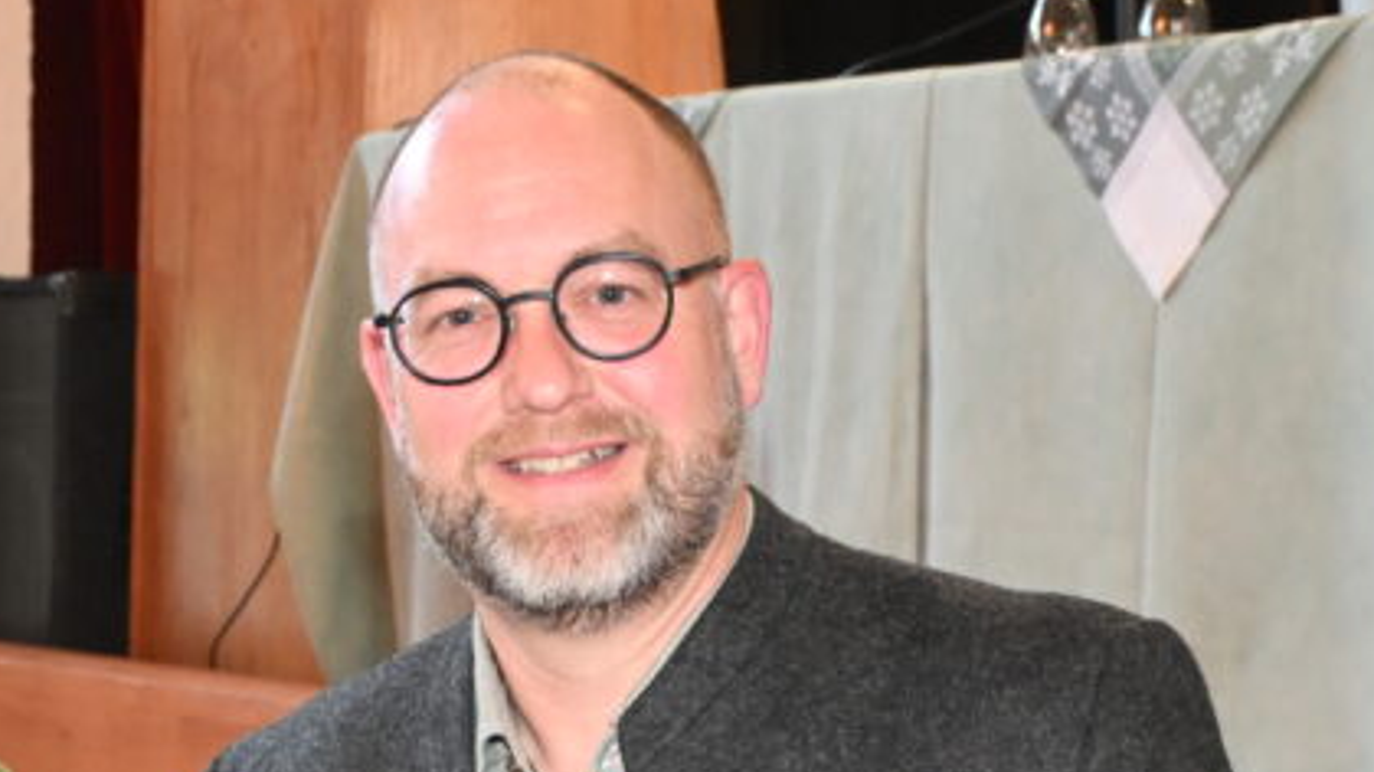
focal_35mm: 115
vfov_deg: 10.5
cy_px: 708
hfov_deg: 18.3
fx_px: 4189
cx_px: 105
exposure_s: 1/30
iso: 2000
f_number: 4.8
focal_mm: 30
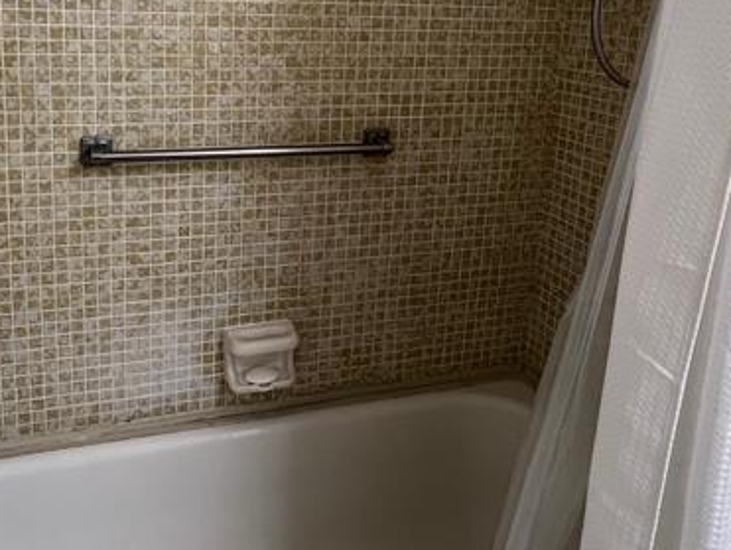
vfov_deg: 47.0
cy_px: 106
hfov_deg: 62.5
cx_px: 272
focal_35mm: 28
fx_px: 592
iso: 125
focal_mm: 1.57
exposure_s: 1/60
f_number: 1.8
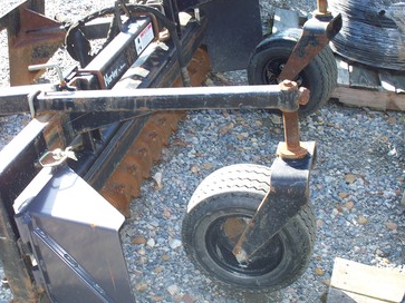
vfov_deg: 27.0
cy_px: 140
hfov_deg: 35.3
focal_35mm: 54
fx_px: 632
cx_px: 147
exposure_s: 1/125
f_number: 2.8
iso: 80
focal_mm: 7.54
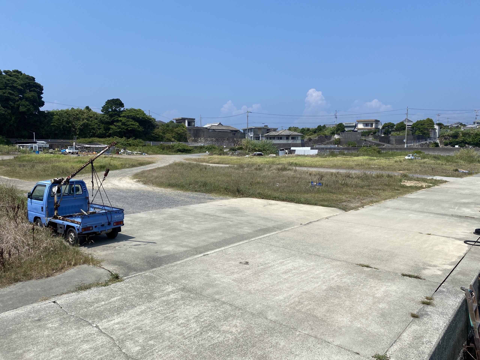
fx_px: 361
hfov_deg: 67.3
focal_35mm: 26
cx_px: 240
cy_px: 180
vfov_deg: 53.1
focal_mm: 4.25
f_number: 1.8
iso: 32
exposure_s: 1/4274
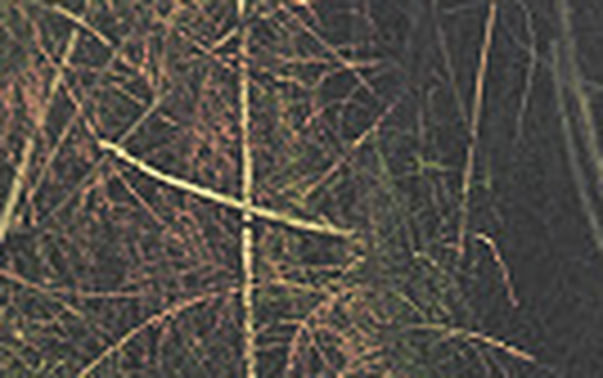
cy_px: -907
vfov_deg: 4.6
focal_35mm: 273
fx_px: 4490
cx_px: 513
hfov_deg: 7.7
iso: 100
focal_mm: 35
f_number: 3.2
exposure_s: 1/1000
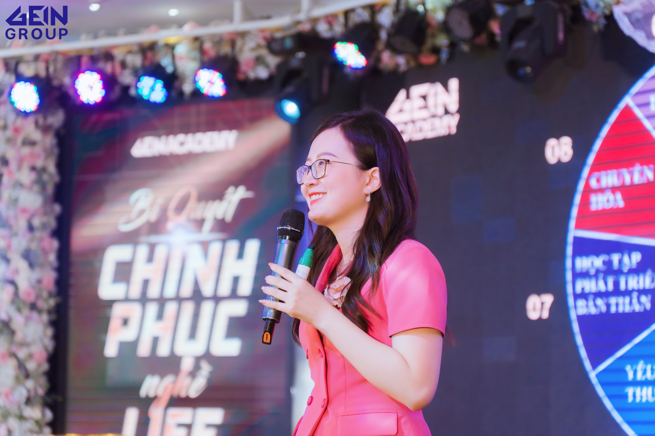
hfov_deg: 19.5
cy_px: 218
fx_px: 1910
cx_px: 328
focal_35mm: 105
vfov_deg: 13.0
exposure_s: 1/200
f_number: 3.2
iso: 400
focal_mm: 70
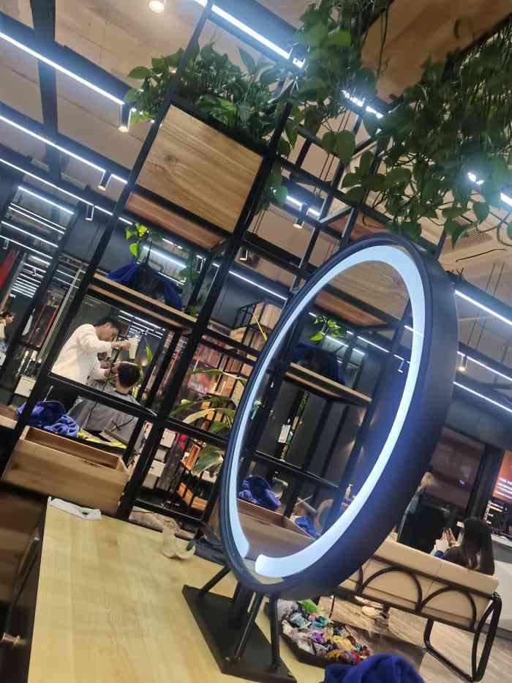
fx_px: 532
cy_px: 342
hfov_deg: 51.4
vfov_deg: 65.3
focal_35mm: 27
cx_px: 256
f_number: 1.9
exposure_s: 1/100
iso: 320
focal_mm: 4.94
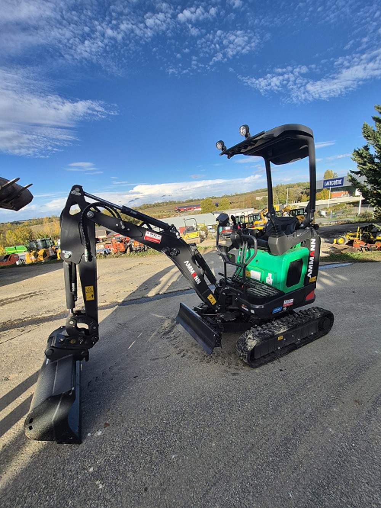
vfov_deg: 106.2
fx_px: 191
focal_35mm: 13
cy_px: 254
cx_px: 190
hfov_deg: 90.0
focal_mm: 1.74
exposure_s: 1/1368
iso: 50
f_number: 2.2
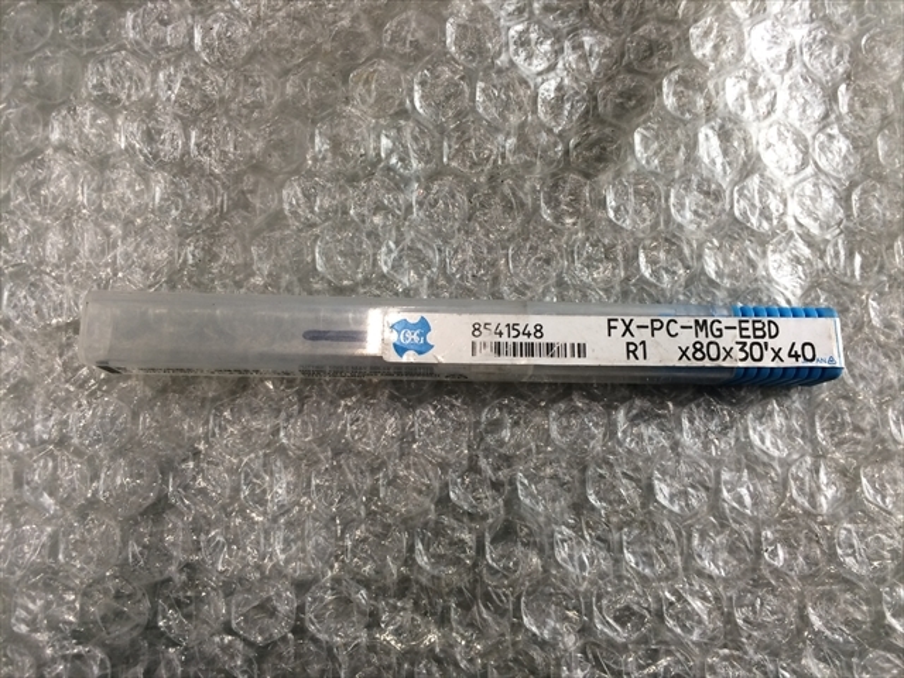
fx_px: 757
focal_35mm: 29
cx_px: 452
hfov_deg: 61.7
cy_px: 339
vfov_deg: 48.2
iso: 64
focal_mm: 4.15
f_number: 2.2
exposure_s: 1/30
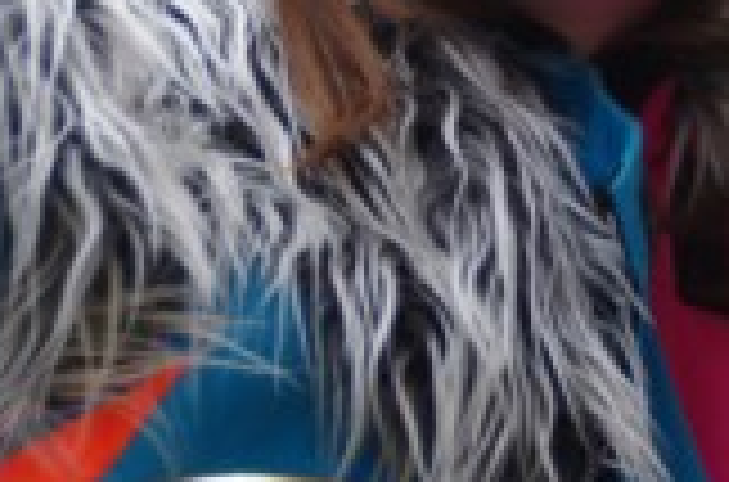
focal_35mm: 362
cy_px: -246
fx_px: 7309
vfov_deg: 3.8
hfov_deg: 5.7
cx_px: 1102
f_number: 5.6
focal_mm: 78
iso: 400
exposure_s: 1/125
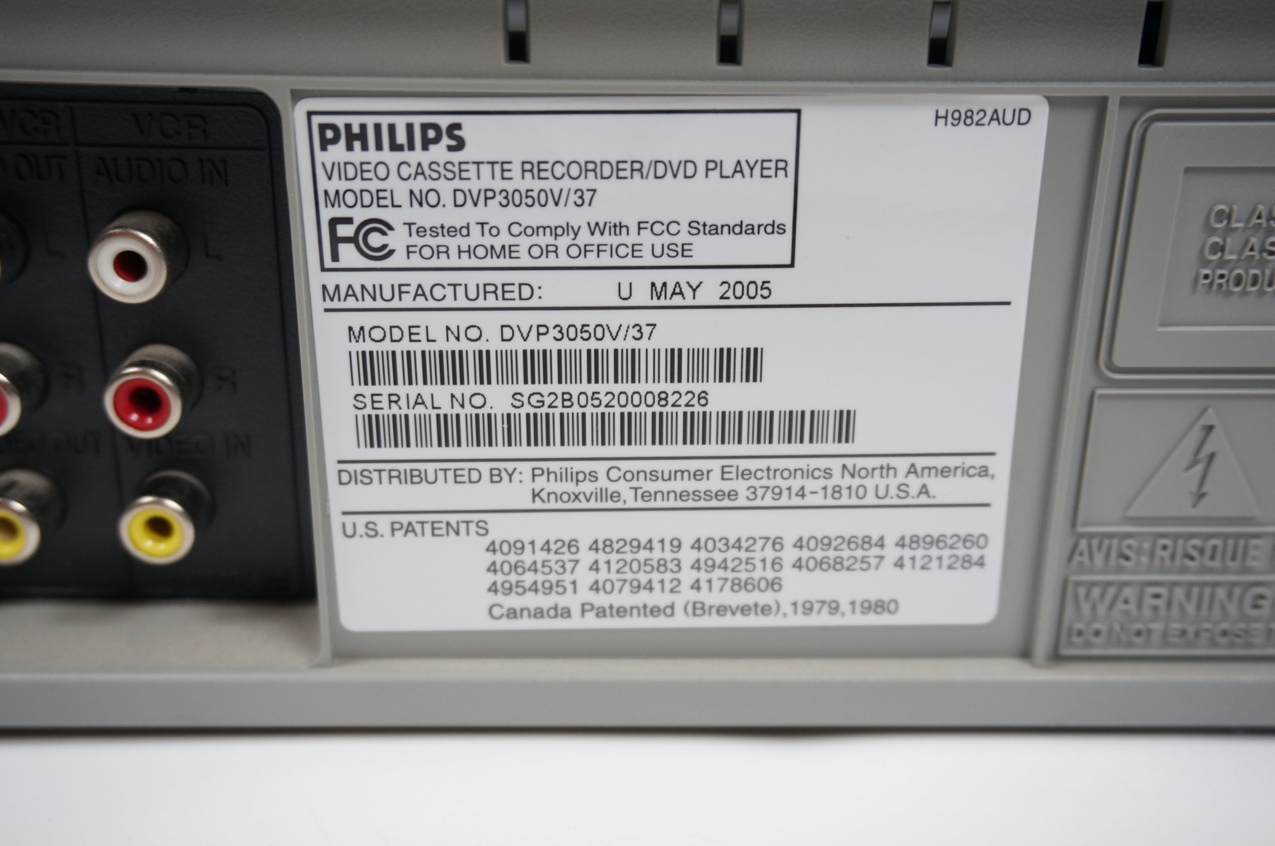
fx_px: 1432
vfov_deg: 32.9
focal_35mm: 40
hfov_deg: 48.0
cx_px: 638
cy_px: 423
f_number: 4.5
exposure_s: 1/60
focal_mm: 27
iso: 500
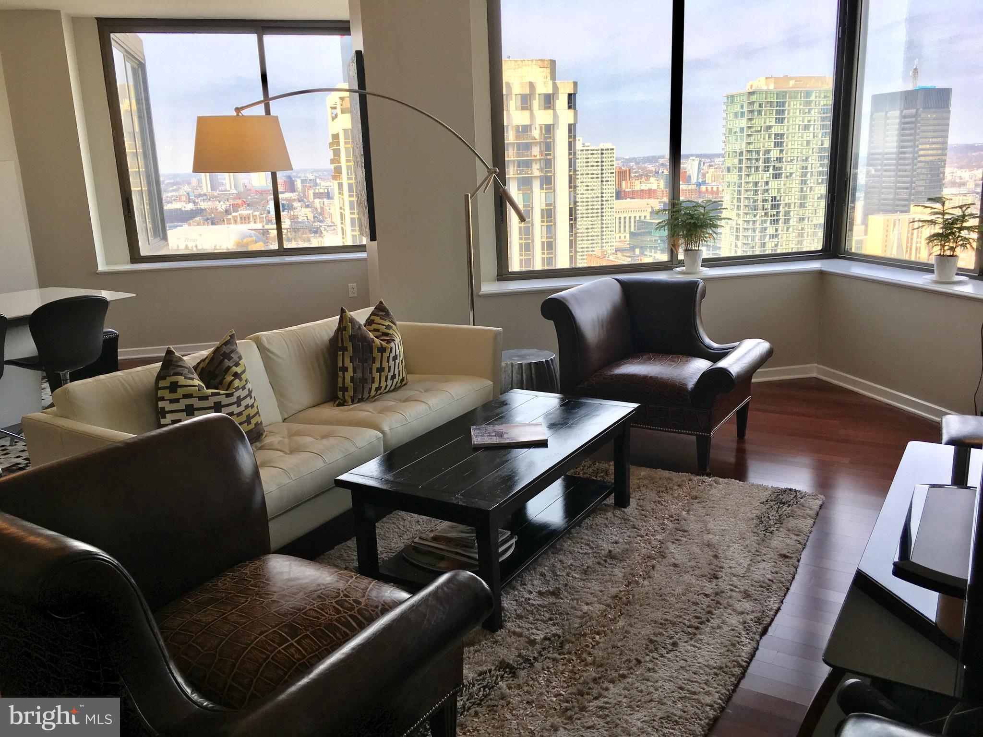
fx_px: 824
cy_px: 368
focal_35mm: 29
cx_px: 492
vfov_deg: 48.2
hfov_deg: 61.7
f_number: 2.2
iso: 25
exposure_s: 1/246
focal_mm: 4.15
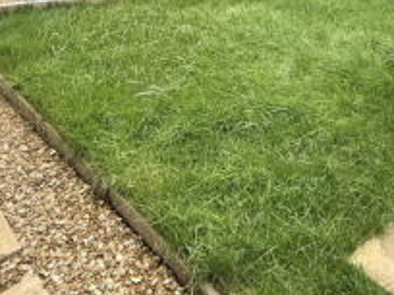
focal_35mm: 40
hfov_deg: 44.6
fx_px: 455
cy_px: -109
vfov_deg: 28.2
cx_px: 312
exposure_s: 1/479
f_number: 2.2
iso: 64
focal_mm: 2.22
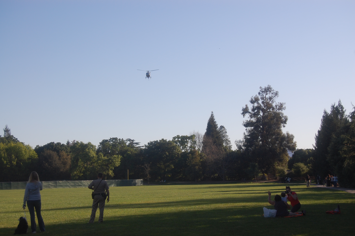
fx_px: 591
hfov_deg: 33.4
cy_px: 118
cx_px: 178
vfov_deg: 22.6
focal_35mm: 60
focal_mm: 40
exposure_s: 1/500
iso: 200
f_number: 8
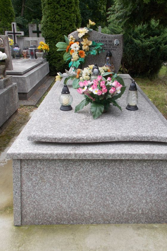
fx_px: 230
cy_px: 110
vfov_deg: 57.1
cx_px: 100
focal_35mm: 33
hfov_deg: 39.8
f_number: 3.2
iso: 80
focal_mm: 4.6
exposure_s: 1/320
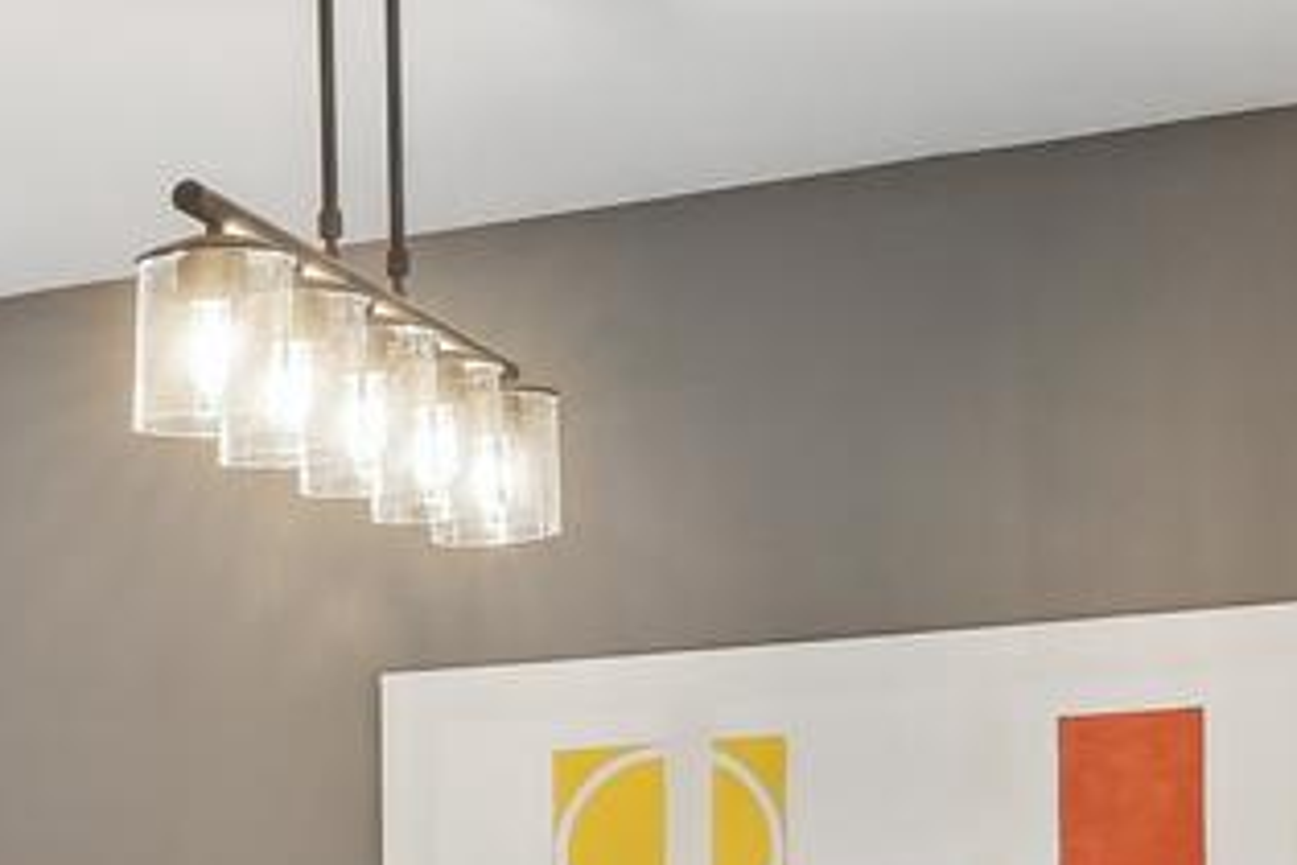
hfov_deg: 18.5
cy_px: 1160
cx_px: -898
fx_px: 3278
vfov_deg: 14.3
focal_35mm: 91
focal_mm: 14
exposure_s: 1/10
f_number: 8
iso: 400
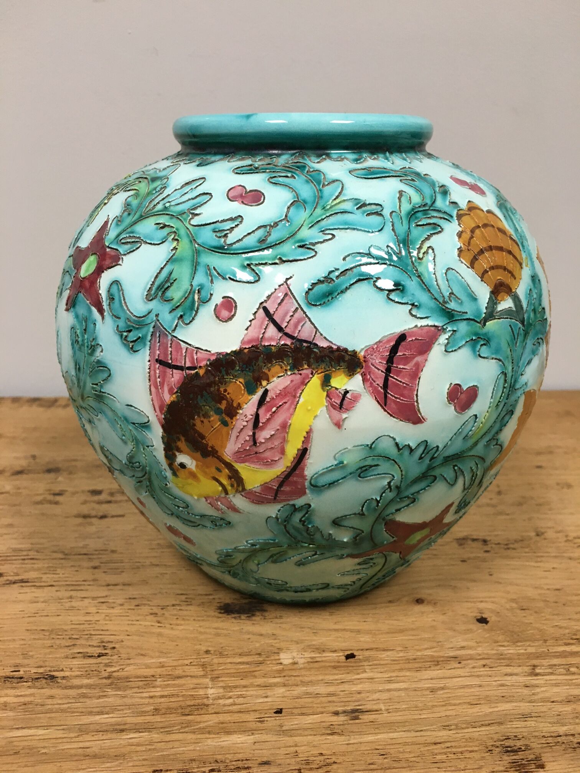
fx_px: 648
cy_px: 386
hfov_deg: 48.2
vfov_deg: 61.7
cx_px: 290
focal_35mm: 29
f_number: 2.2
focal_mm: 4.15
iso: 100
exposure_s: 1/33
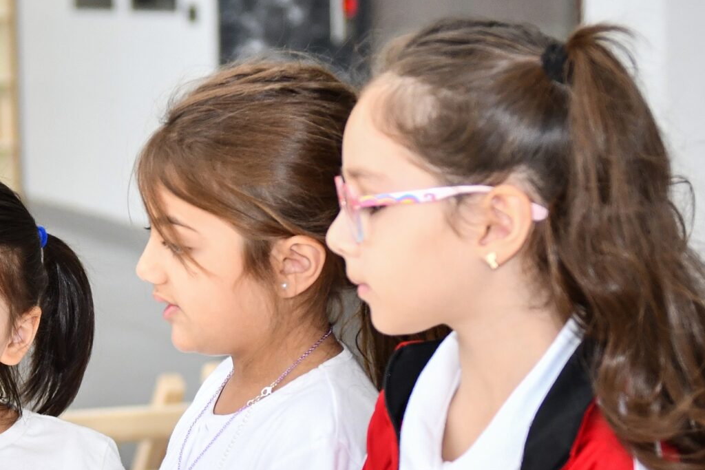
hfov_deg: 16.6
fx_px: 2350
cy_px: 299
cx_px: -44
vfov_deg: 11.4
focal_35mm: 120
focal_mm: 48
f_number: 2.8
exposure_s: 1/250
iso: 800
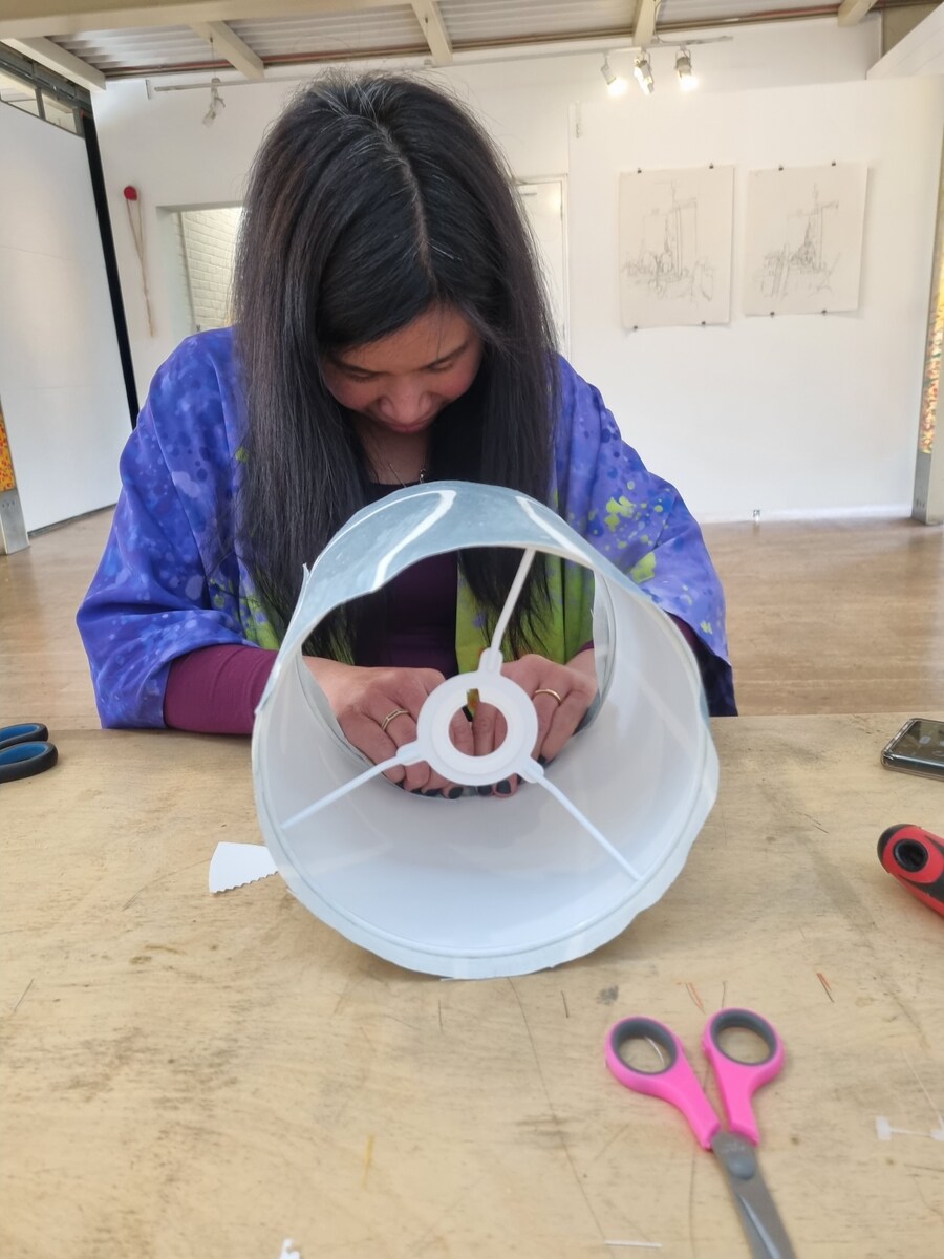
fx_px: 945
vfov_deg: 67.3
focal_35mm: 26
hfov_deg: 53.1
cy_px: 630
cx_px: 472
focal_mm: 5.4
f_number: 1.8
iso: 320
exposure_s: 1/50
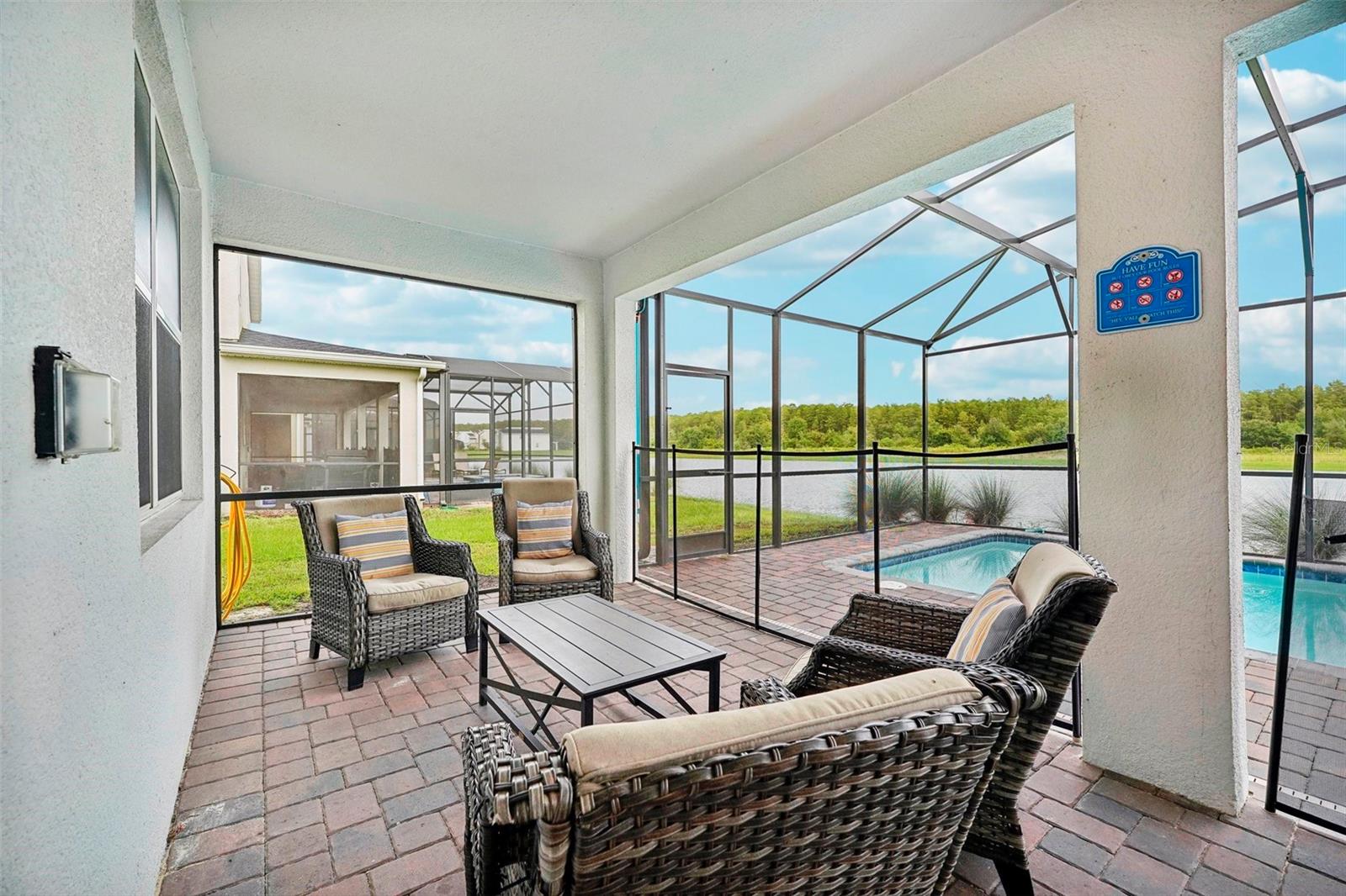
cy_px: 448
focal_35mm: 15
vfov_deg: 78.1
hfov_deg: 101.2
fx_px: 553
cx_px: 673
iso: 400
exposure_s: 1/80
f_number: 8
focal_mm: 14.8
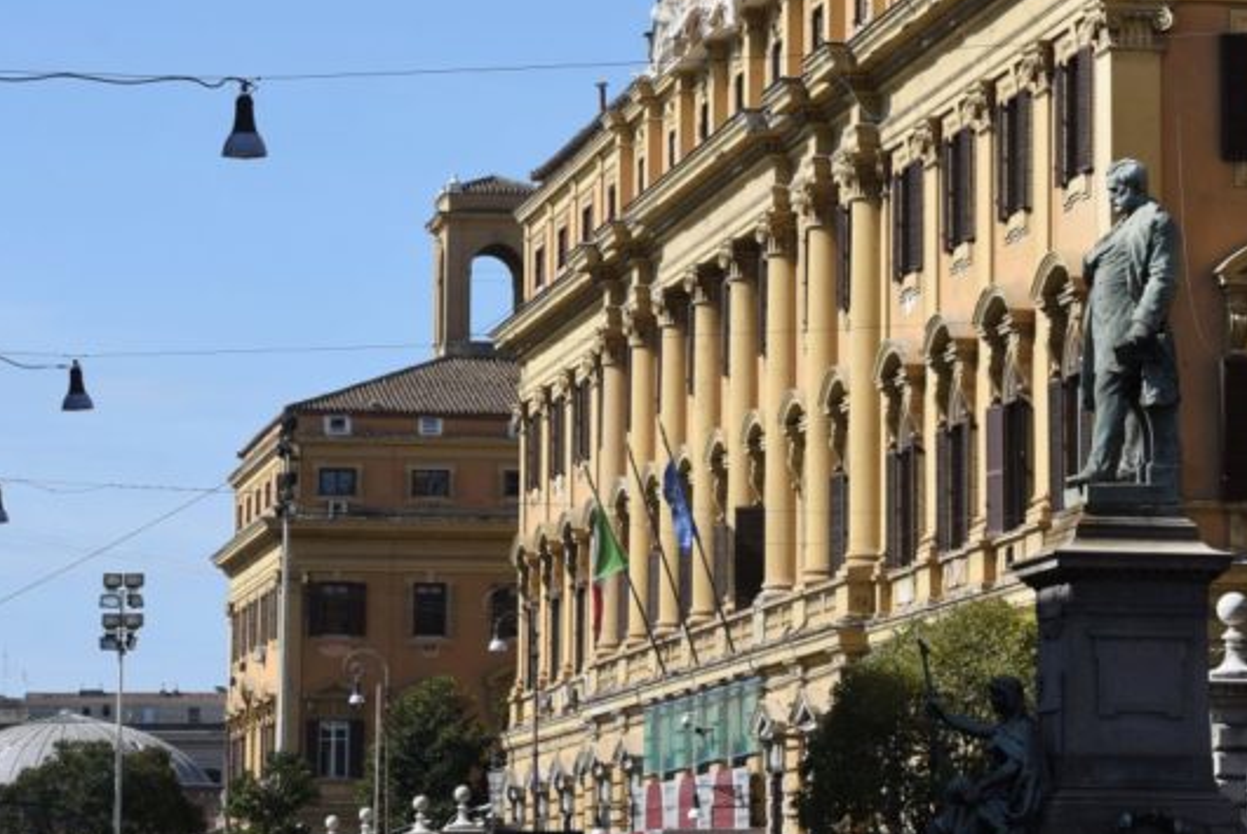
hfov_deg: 12.9
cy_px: 264
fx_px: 5512
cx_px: 892
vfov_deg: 8.6
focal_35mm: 159
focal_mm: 110
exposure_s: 1/1000
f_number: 10
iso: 400
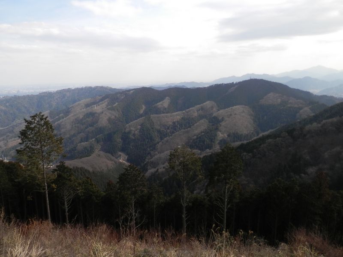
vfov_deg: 54.9
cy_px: 128
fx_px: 248
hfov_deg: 69.4
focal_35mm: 25
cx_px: 172
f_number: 3
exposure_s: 1/800
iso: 80
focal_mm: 4.5
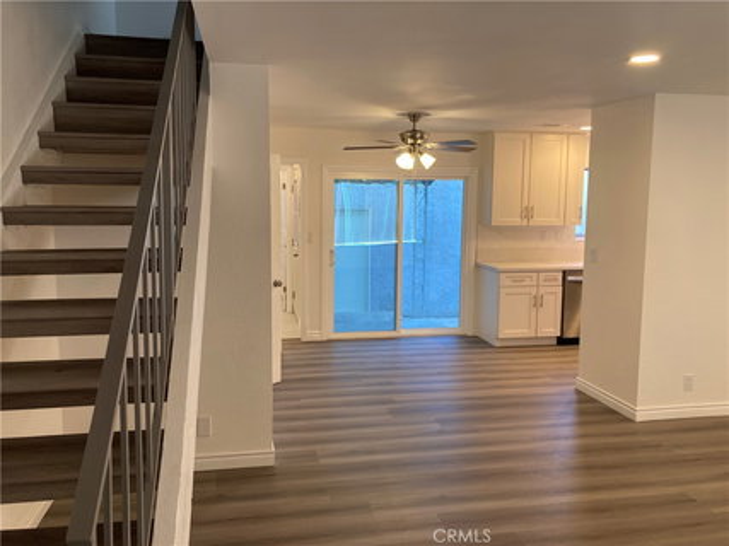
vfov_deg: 49.7
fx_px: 590
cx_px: 364
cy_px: 273
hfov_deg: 63.5
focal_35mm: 28
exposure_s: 1/60
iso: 64
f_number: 1.8
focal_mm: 3.99
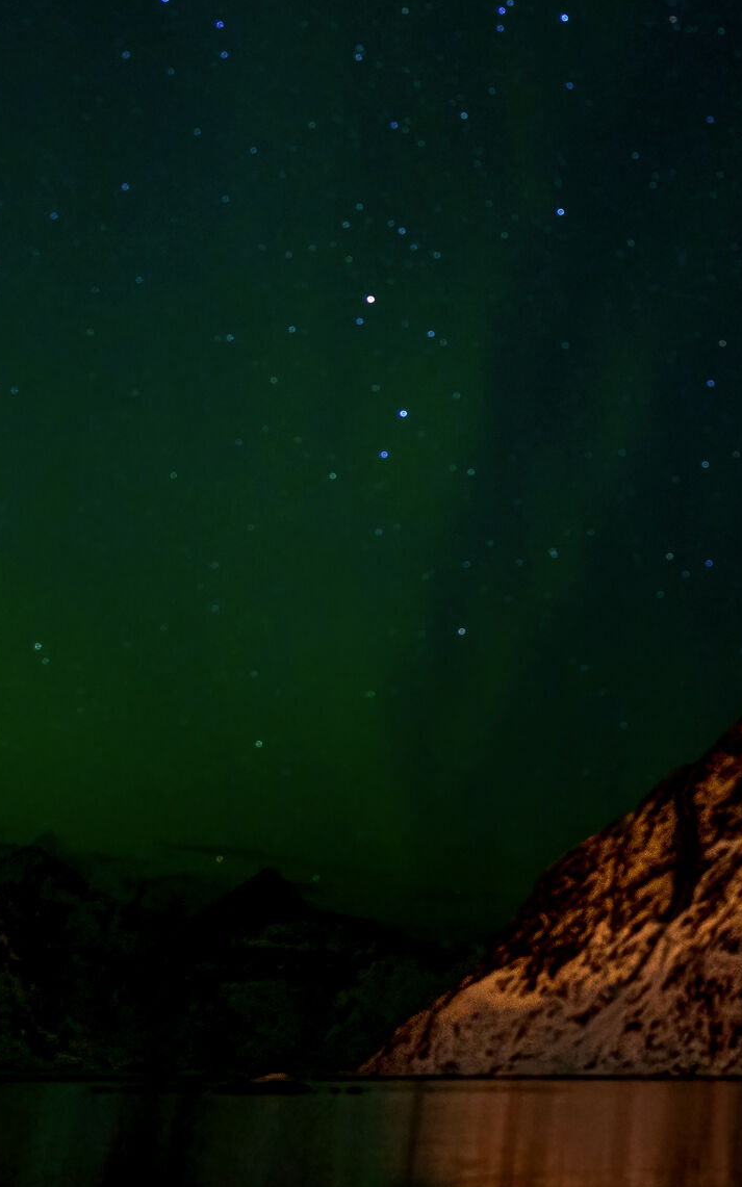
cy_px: 798
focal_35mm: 30
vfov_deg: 61.3
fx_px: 971
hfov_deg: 37.5
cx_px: 735
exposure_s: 6
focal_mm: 14
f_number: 1.8
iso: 2000
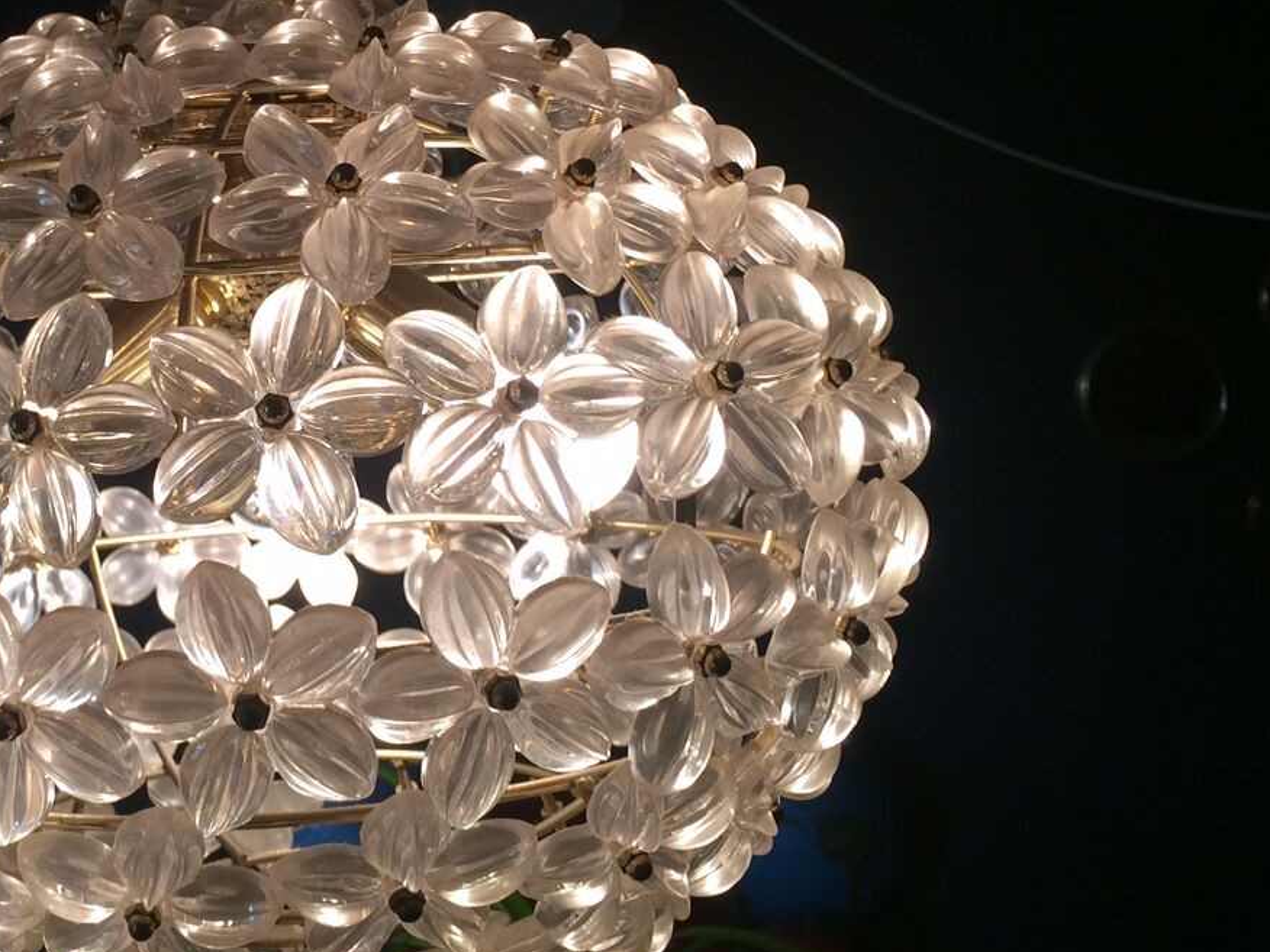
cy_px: 258
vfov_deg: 26.7
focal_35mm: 54
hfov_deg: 34.6
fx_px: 1981
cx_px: 289
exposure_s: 1/100
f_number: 2.2
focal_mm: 4.15
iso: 64
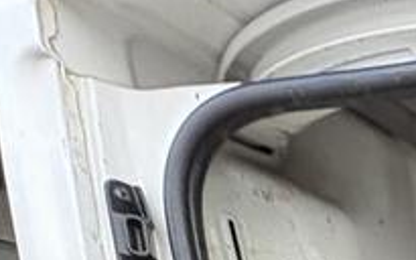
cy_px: 662
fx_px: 737
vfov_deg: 13.3
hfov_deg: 18.7
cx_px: 844
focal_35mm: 65
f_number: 2.2
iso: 250
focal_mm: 2.22
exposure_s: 1/66
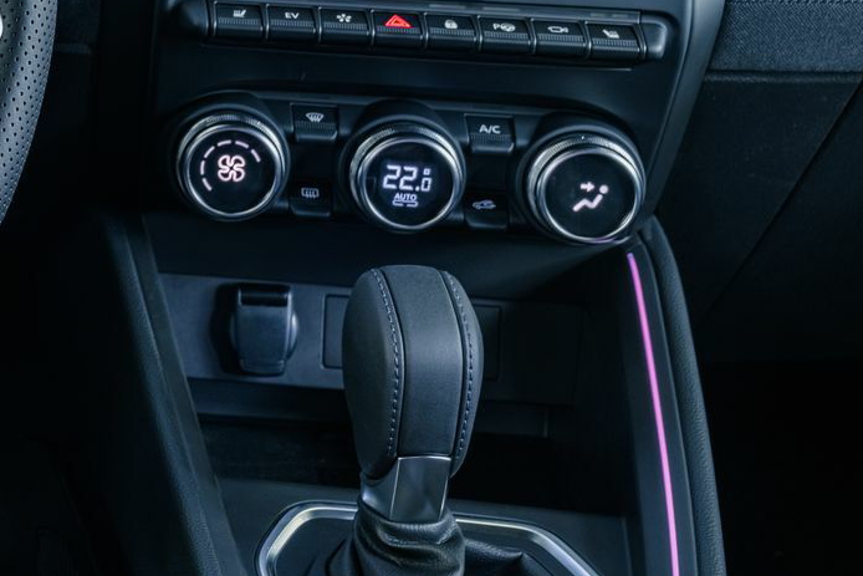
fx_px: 2254
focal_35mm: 94
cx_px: -320
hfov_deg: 19.6
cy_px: -165
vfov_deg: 14.0
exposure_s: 1/8
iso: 100
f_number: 8
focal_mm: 34
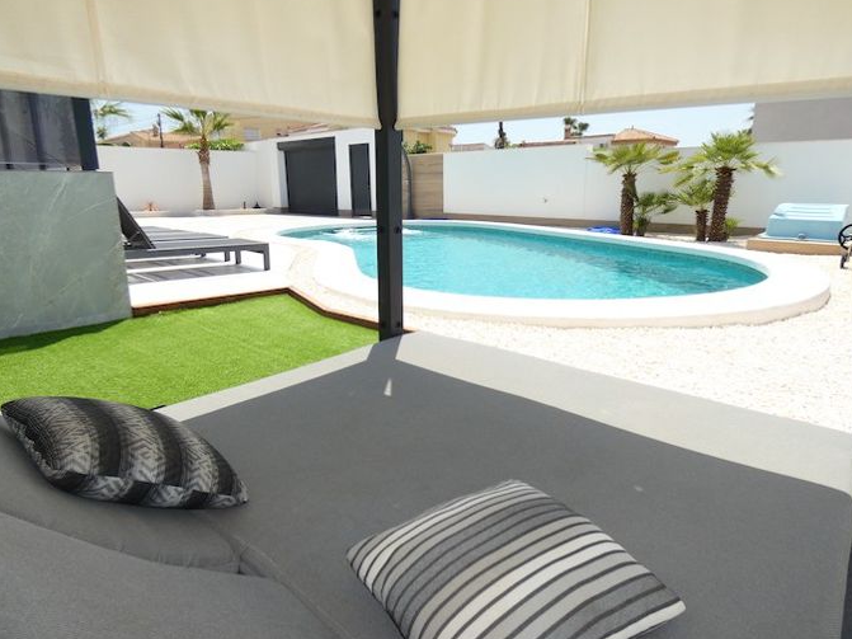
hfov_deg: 79.0
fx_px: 517
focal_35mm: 21
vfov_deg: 63.4
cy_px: 316
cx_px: 444
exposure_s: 1/1300
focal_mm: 3.6
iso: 80
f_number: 2.8
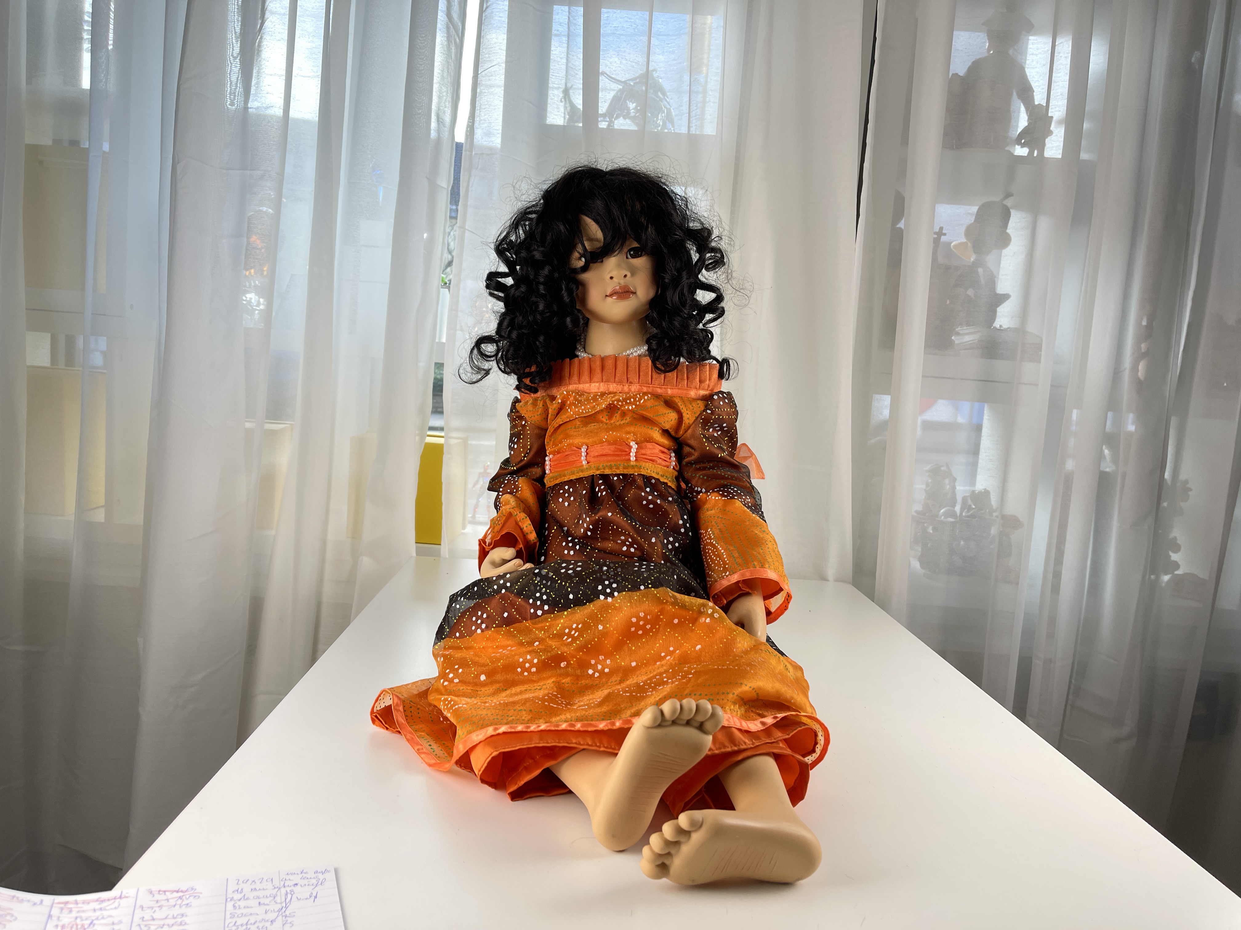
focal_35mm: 25
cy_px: 465
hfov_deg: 69.4
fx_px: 896
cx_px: 620
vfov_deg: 54.9
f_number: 1.6
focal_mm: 5.1
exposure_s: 1/139
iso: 32
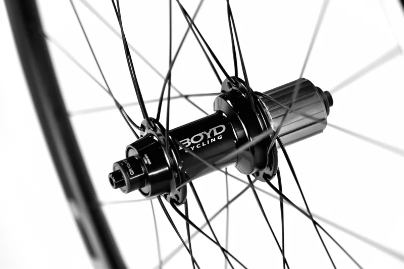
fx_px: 2019
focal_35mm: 180
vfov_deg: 7.6
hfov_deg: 11.4
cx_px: 202
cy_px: 134
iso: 800
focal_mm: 120
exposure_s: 1/25
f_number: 4.2
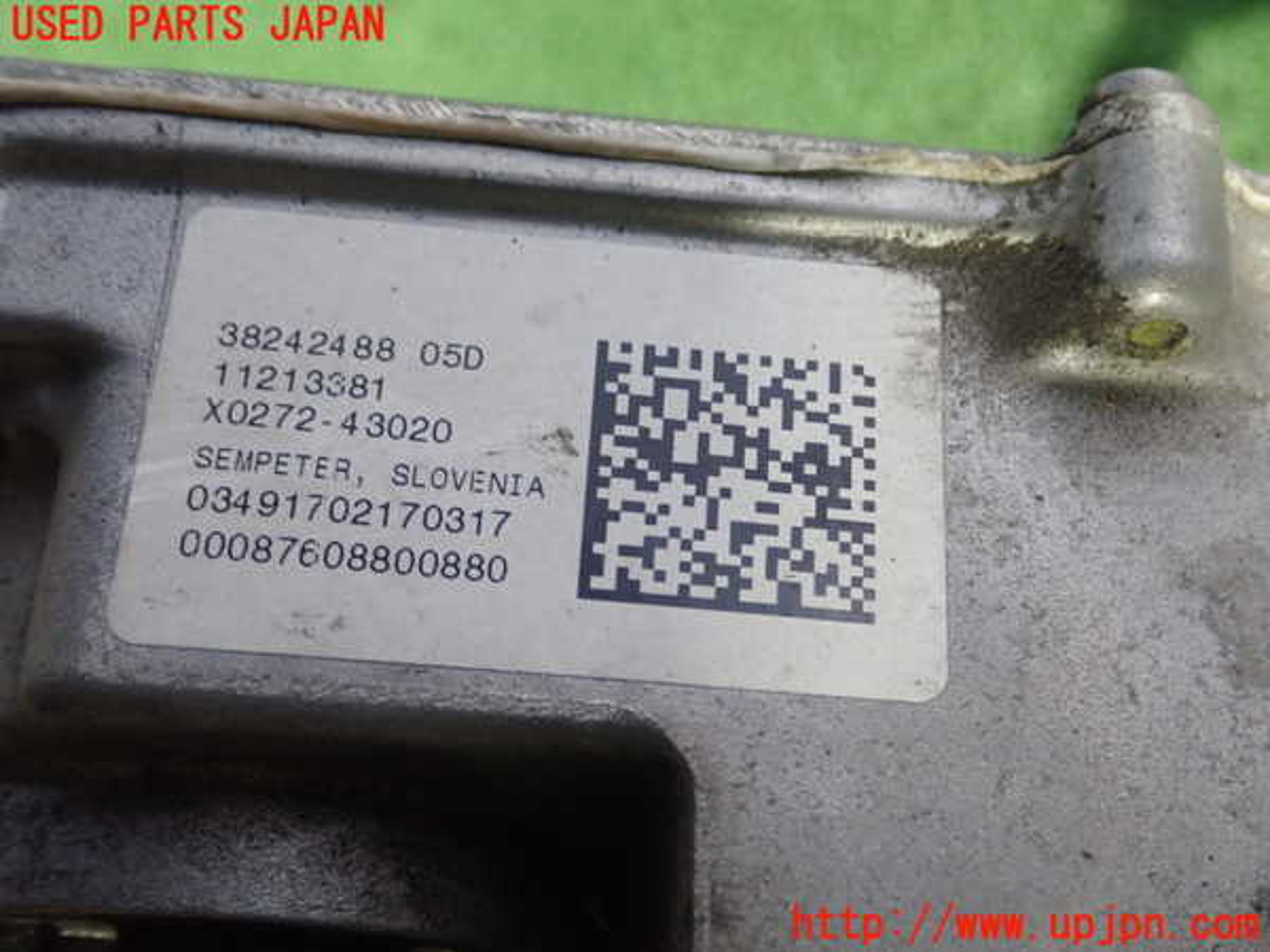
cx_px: 635
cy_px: 476
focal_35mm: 40
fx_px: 1468
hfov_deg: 46.8
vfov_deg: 36.0
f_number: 2.8
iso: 800
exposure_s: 1/40
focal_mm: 7.34
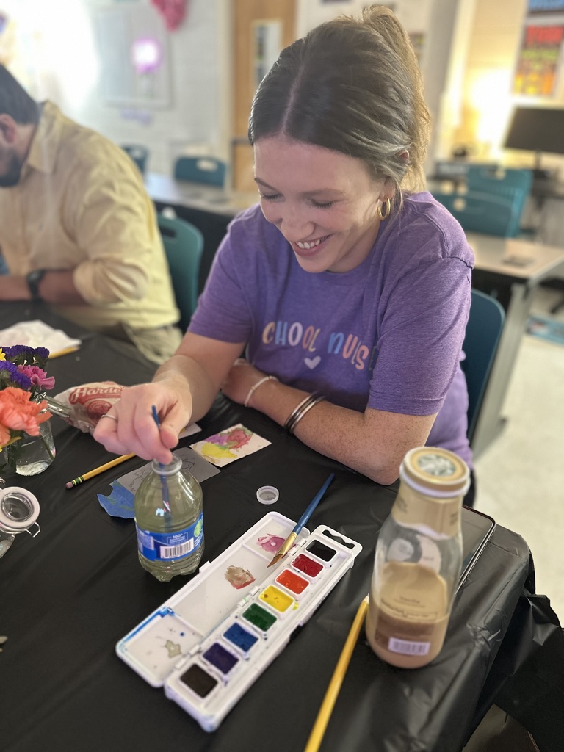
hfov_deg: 56.8
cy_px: 376
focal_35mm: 24
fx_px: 521
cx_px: 282
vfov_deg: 71.6
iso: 640
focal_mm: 6.86
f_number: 1.78
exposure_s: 1/40
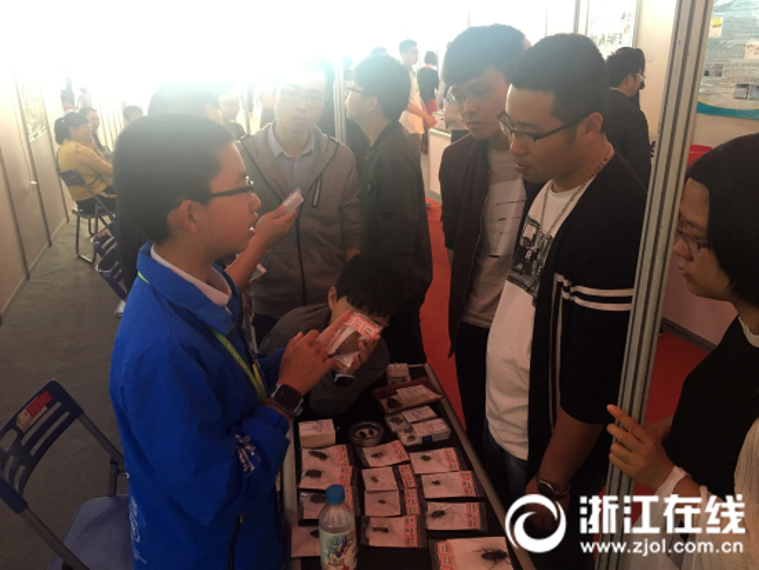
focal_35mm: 29
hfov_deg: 61.6
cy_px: 285
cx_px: 380
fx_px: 636
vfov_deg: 48.3
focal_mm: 4.15
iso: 200
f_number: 2.2
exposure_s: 1/33
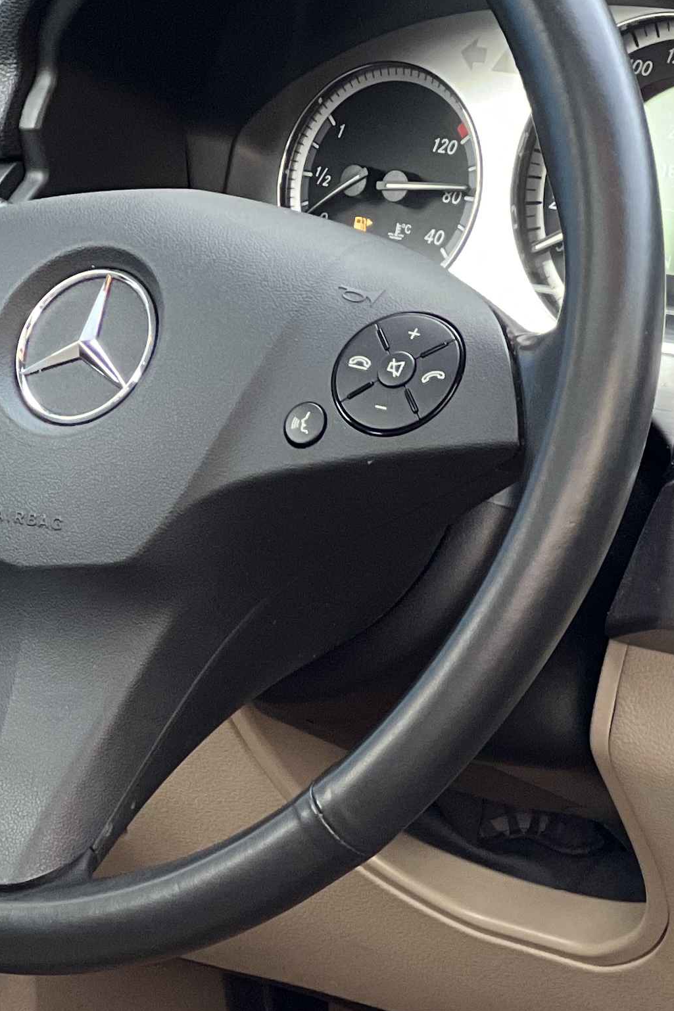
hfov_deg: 6.5
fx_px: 5898
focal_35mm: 210
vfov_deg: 9.8
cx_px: 850
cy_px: 740
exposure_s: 1/33
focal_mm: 9
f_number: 2.8
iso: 200
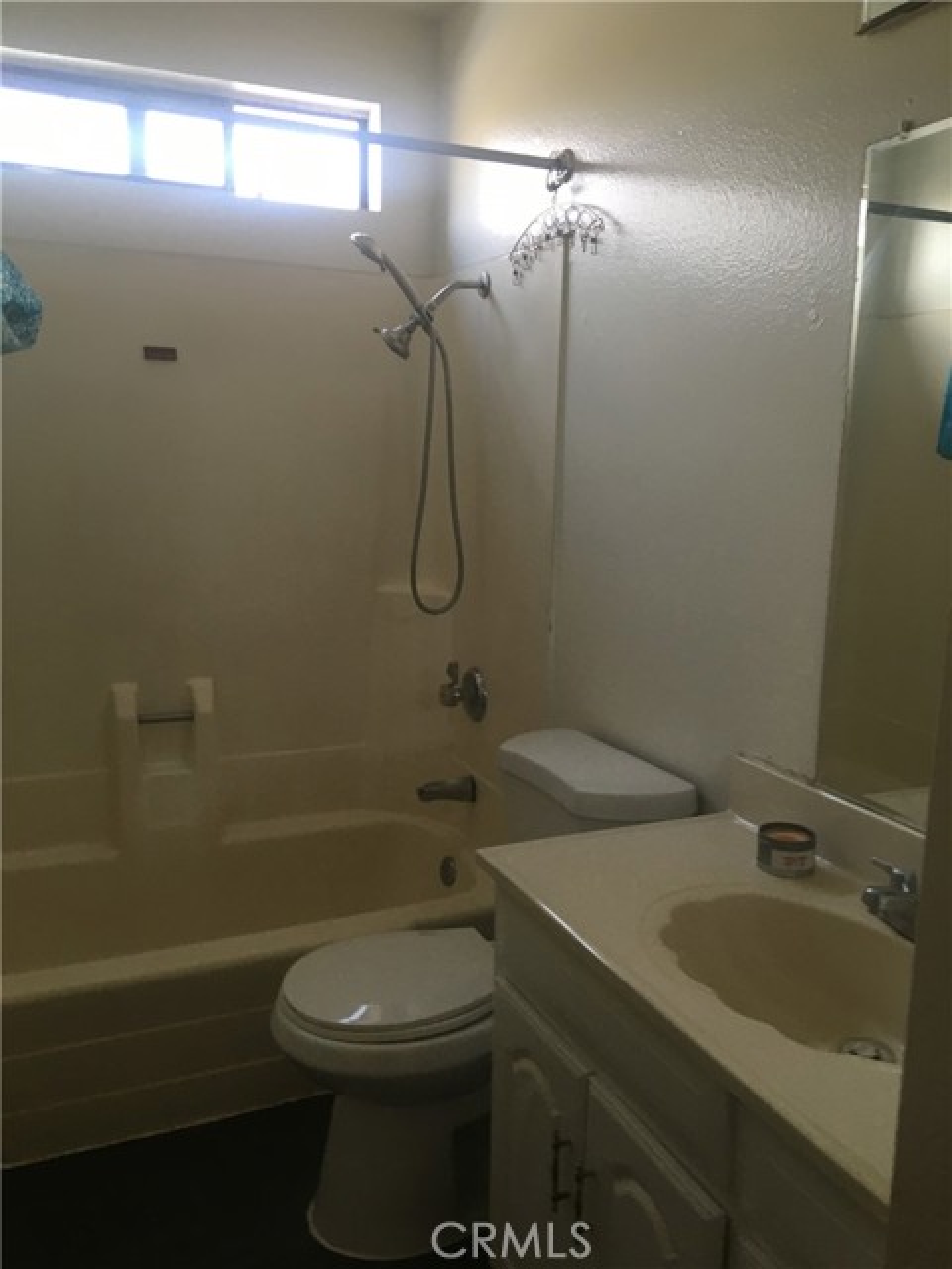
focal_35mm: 29
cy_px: 634
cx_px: 476
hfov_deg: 48.2
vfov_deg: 61.7
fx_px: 1063
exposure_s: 1/30
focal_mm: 4.15
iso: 64
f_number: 2.2
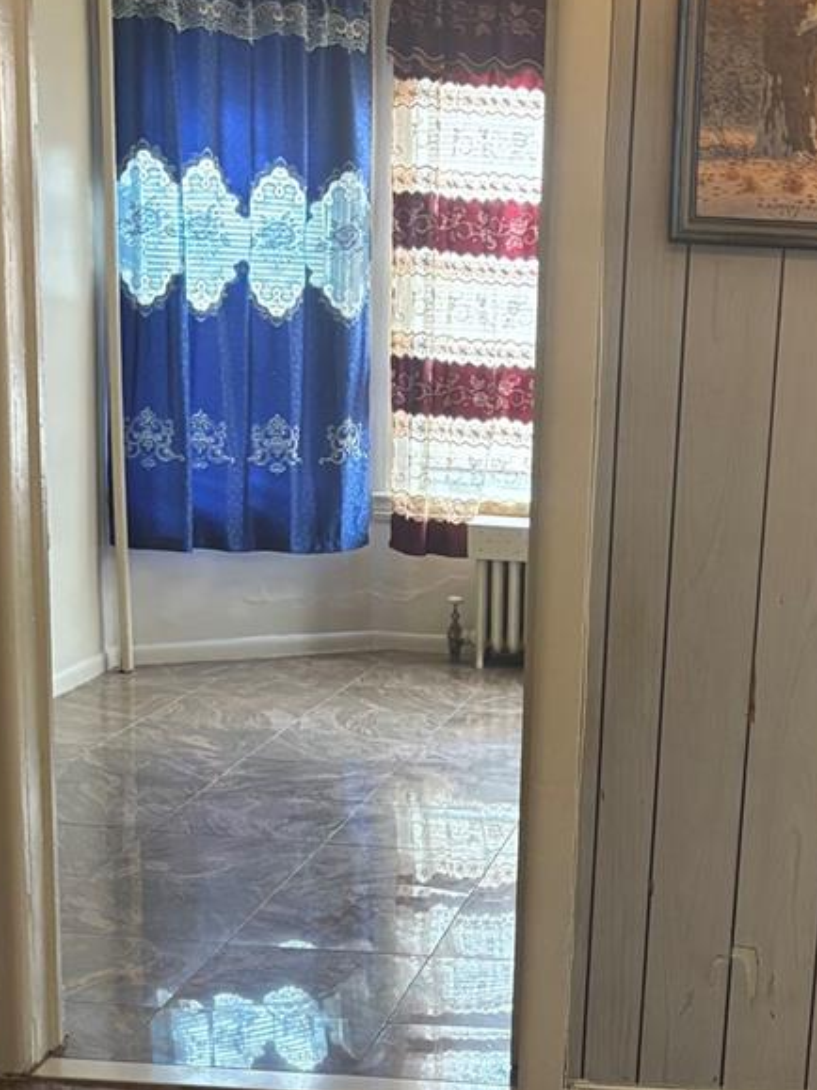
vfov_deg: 27.2
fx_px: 2172
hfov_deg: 21.0
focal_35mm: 69
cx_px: 665
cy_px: 970
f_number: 1.6
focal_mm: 5.96
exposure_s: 1/60
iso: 250
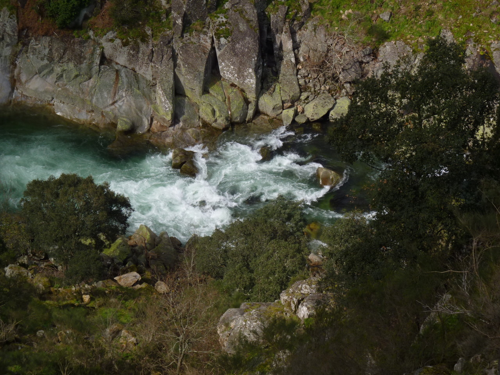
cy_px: 188
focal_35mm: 134
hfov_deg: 14.7
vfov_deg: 11.1
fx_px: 1936
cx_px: 250
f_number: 5.6
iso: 80
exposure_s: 1/500
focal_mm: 23.7
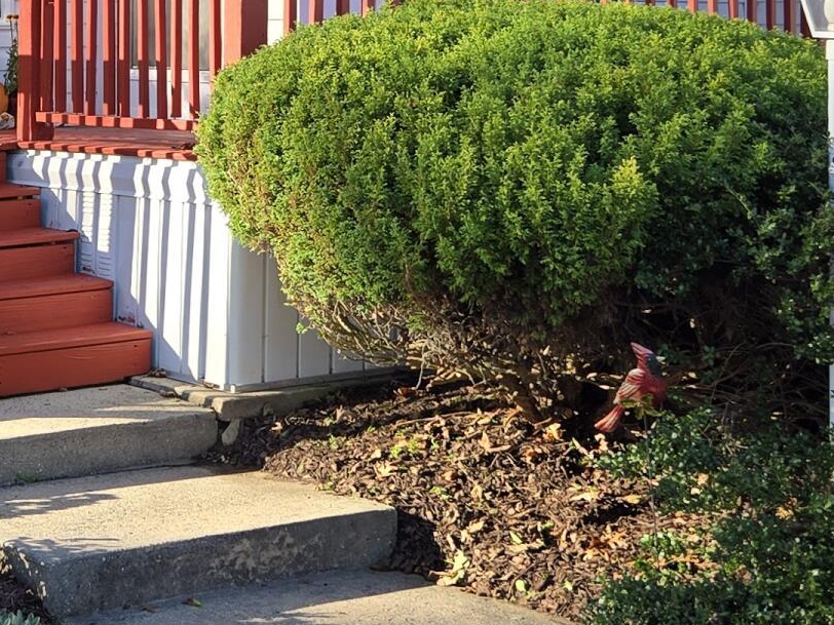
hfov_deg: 22.9
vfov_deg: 17.1
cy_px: 36
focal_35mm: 85
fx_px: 2048
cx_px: 276
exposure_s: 1/556
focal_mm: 5.4
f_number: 1.8
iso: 25
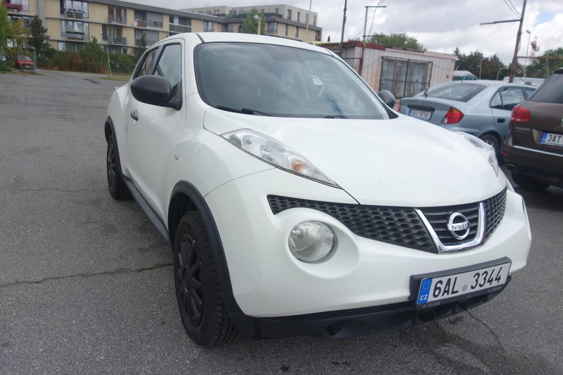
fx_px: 438
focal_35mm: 28
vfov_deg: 46.4
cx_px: 282
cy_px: 188
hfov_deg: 65.5
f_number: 2.2
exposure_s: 1/2000
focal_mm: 10.4
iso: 125
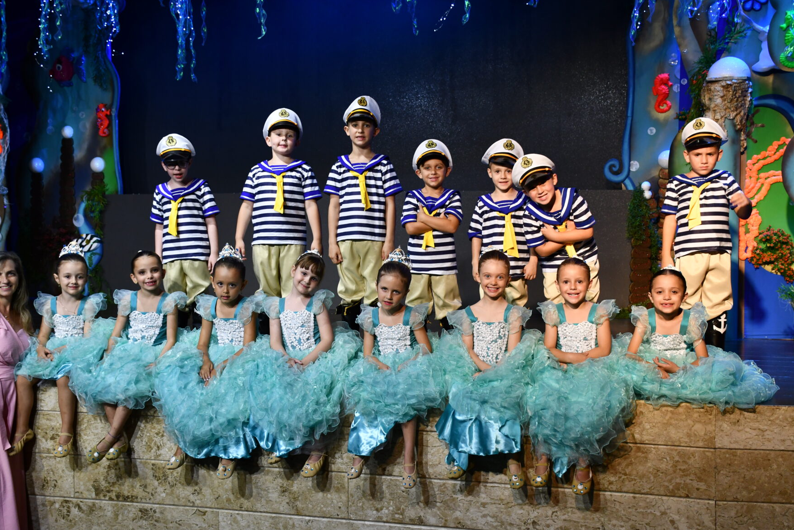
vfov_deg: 30.5
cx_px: 369
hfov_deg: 44.5
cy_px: 268
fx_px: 971
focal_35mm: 44
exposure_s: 1/200
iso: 800
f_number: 4
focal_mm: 27
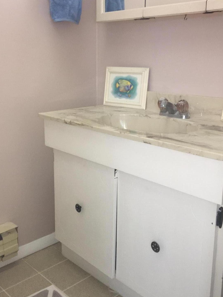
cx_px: 102
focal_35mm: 40
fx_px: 343
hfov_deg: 35.9
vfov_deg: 46.7
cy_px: 134
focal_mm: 4.15
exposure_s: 1/30
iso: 80
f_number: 2.2
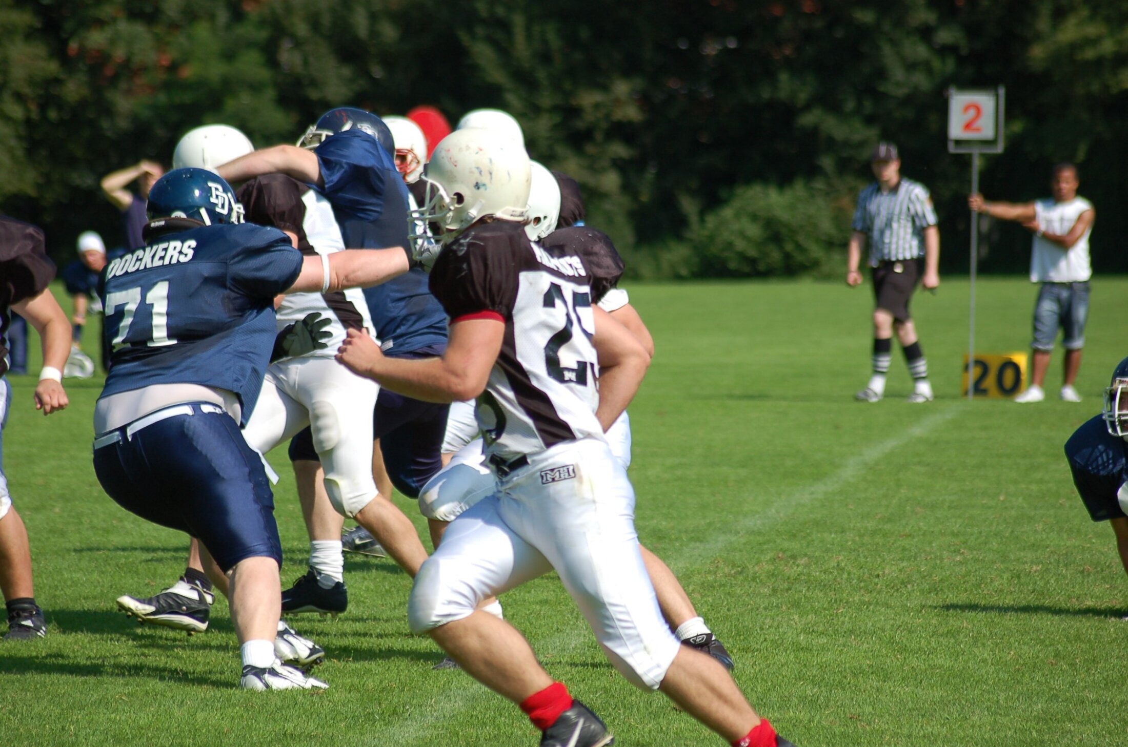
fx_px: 7037
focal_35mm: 225
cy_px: 374
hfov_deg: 9.2
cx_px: 564
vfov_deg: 6.1
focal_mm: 150
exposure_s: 1/1250
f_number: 5.6
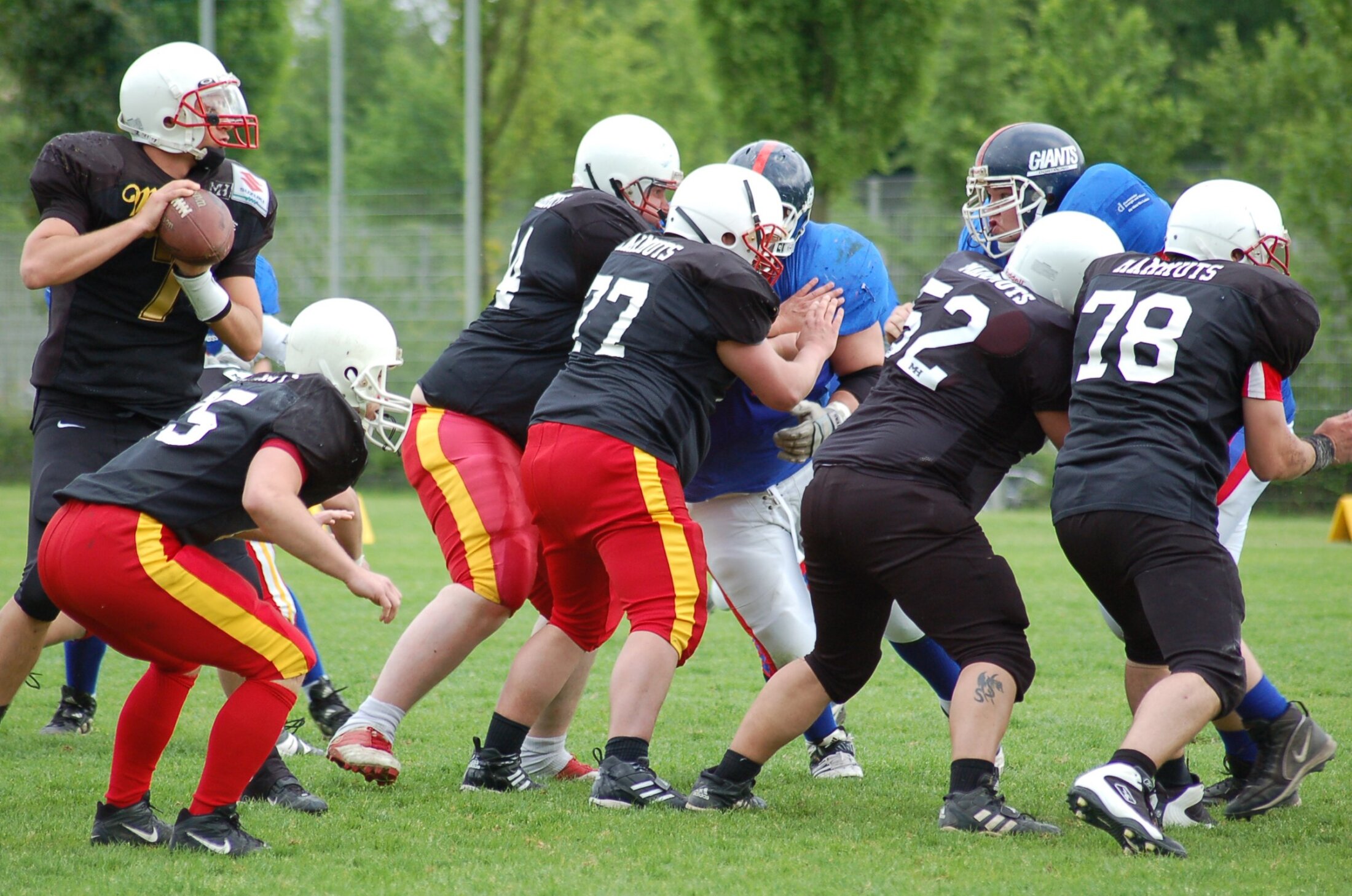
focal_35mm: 225
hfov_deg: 9.2
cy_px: 448
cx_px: 676
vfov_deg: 6.1
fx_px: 8434
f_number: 4.5
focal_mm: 150
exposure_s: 1/500
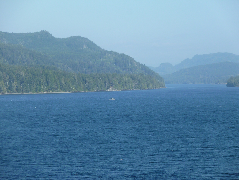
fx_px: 905
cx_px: 120
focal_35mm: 131
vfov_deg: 11.3
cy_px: 90
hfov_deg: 15.1
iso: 80
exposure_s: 1/200
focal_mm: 23.3
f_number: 5.5
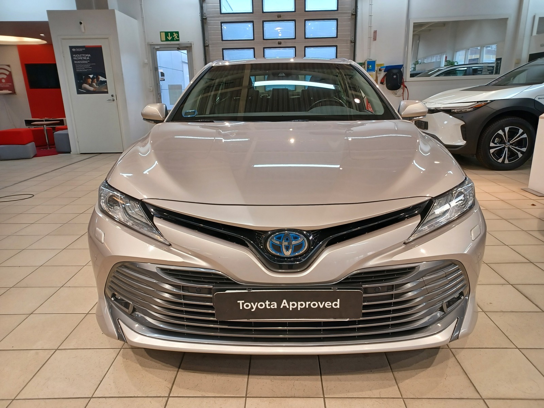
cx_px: 272
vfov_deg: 54.9
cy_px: 204
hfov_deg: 69.4
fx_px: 393
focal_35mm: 25
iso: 100
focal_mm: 4.6
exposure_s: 1/50
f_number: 1.8
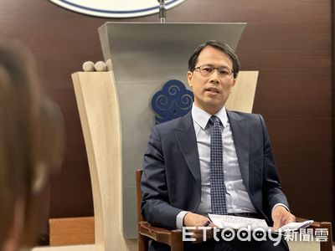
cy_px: 126
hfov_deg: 25.3
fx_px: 745
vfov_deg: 19.1
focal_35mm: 77
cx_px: 168
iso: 200
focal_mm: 9
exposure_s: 1/40
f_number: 2.8
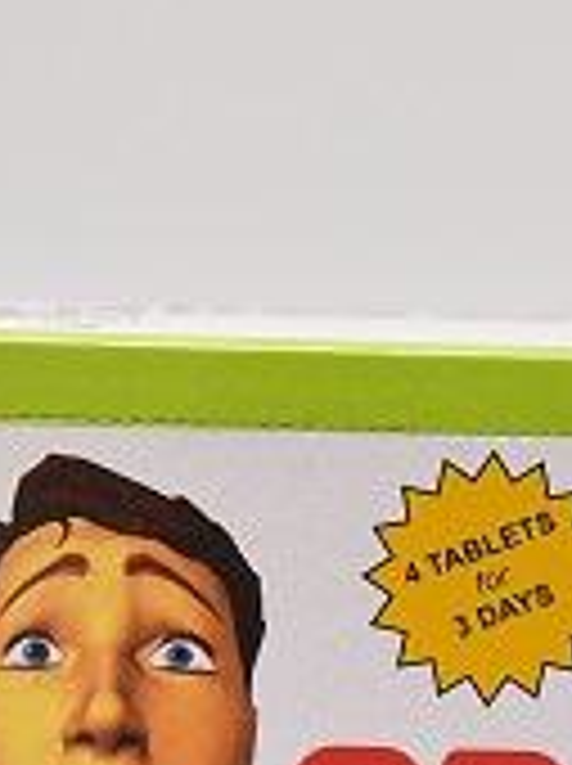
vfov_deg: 7.8
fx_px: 5588
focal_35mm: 253
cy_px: 652
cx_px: 473
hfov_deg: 5.9
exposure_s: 1/125
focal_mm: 85
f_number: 4.5
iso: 1600
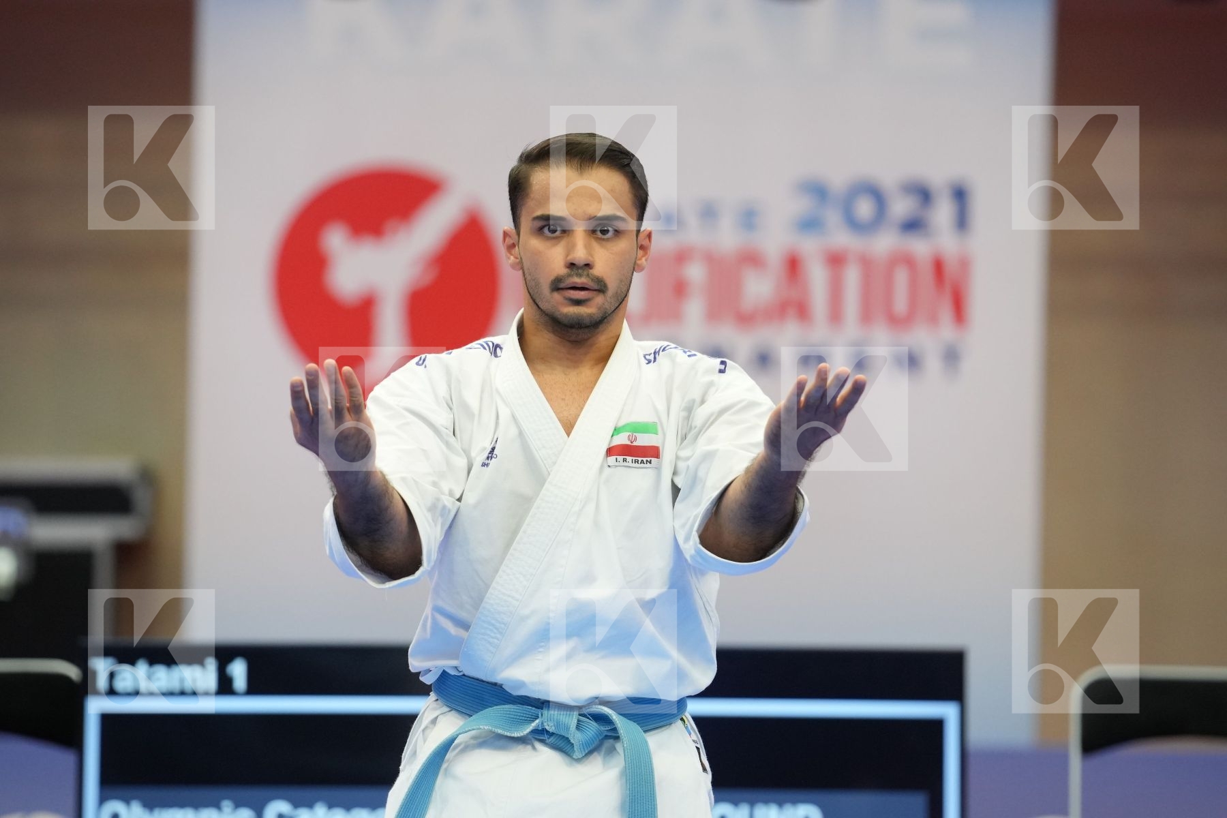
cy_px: 409
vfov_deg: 4.6
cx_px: 614
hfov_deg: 6.9
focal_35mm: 300
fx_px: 10224
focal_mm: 200
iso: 1250
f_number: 2.8
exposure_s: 1/500
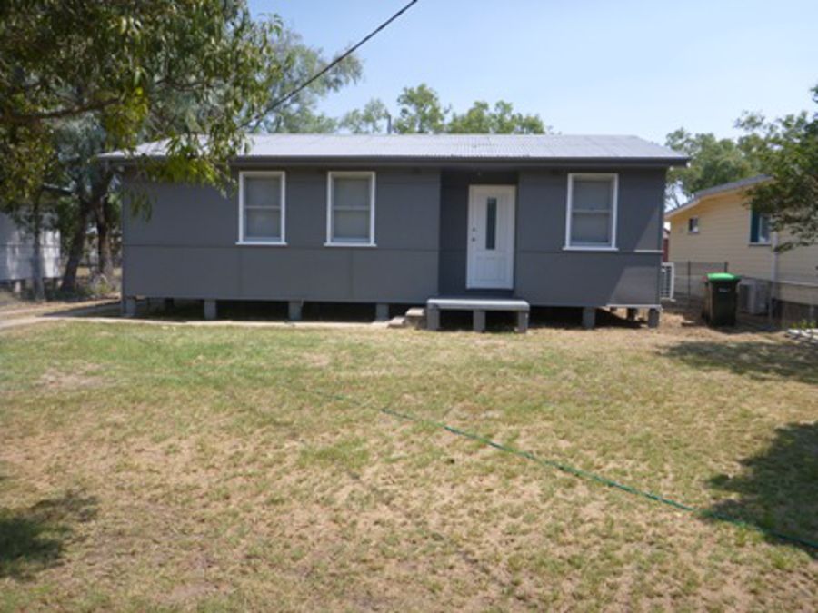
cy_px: 306
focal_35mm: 28
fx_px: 662
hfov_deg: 63.4
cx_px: 409
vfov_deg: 49.7
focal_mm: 4.9
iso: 100
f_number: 3.3
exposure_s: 1/800
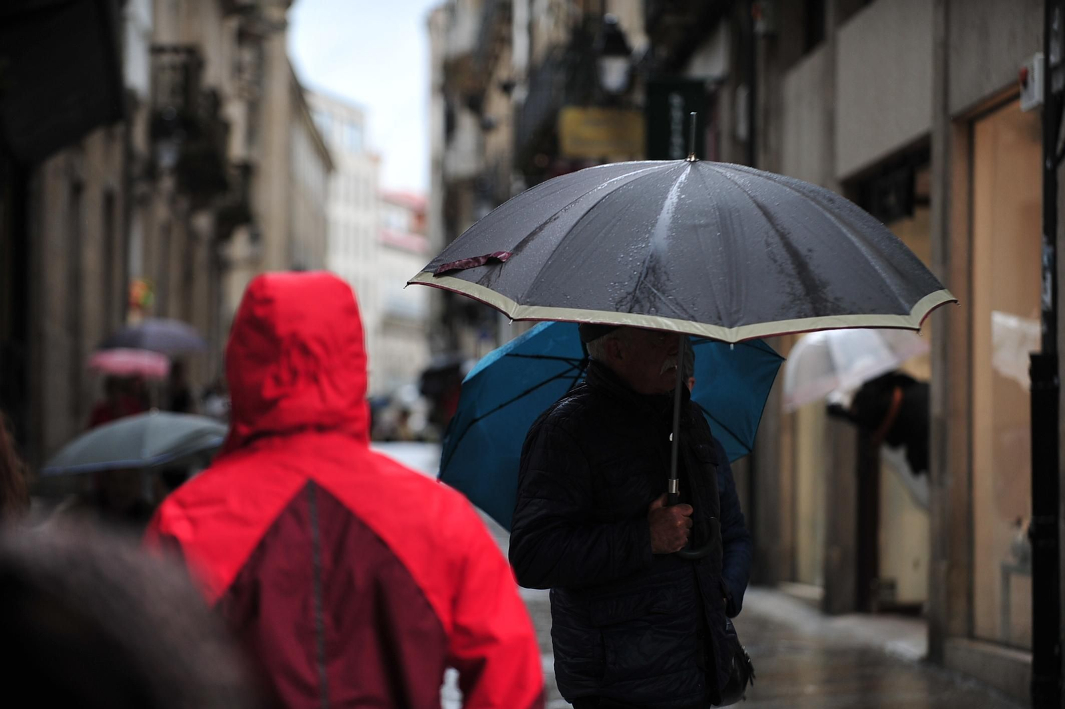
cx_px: 532
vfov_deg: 11.4
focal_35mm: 120
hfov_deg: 17.1
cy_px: 354
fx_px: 3548
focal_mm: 120
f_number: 3.2
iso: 500
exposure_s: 1/640
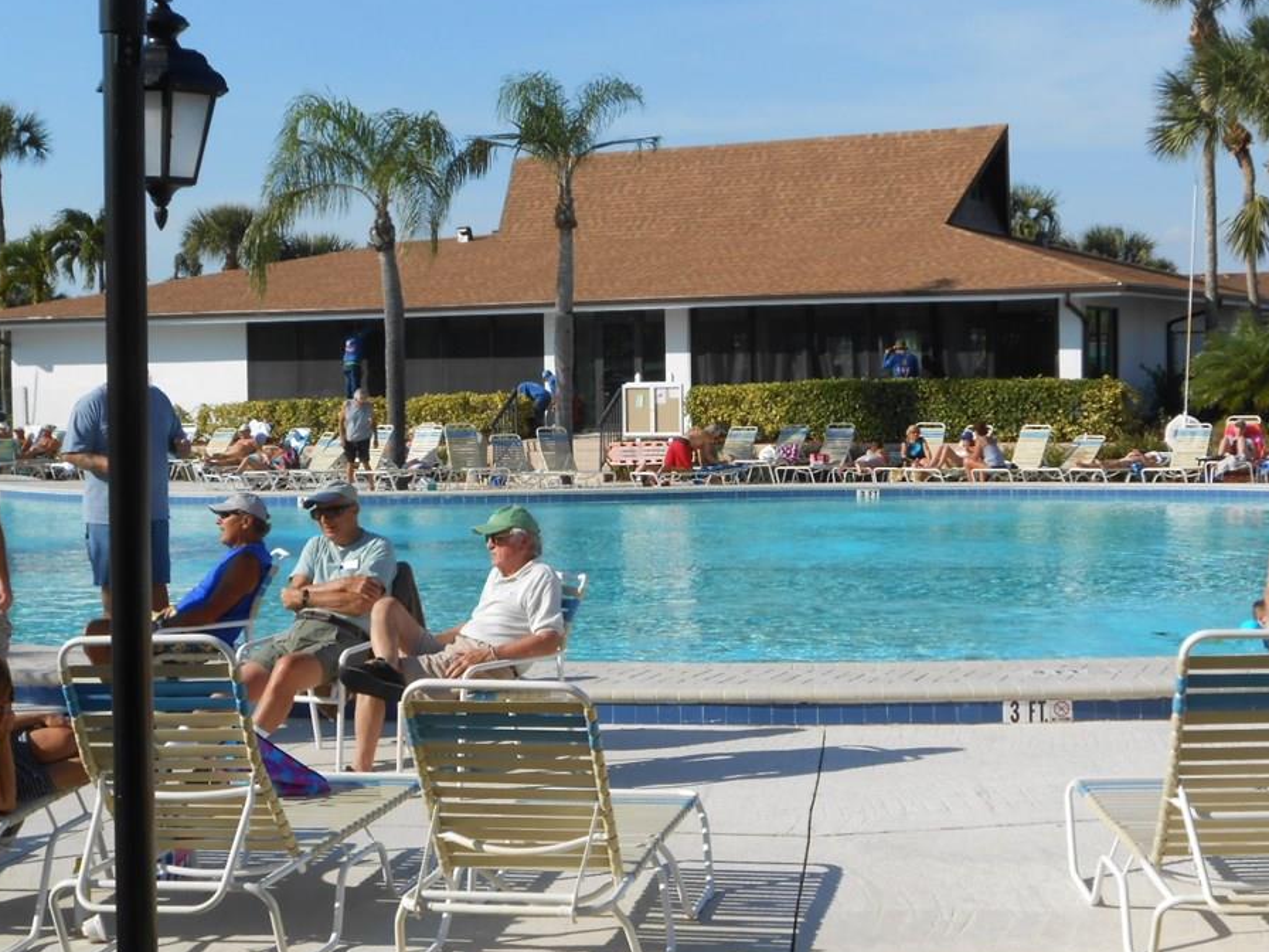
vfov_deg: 22.9
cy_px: 446
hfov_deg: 30.3
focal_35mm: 64
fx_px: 2346
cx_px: 680
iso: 80
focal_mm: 10
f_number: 5.2
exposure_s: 1/640
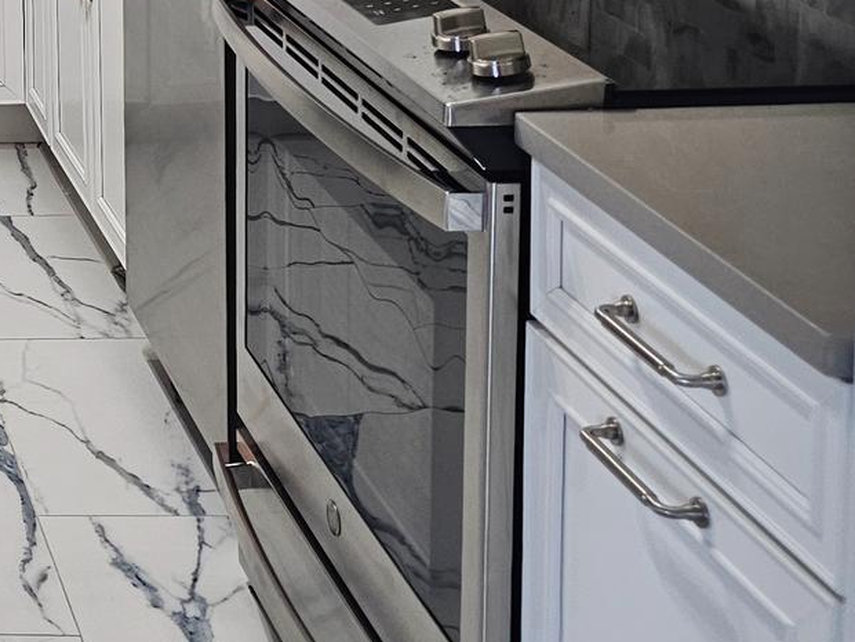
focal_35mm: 76
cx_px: -447
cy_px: -188
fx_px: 1877
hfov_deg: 21.4
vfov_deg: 18.1
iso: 125
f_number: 1.7
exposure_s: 1/120
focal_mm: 6.3
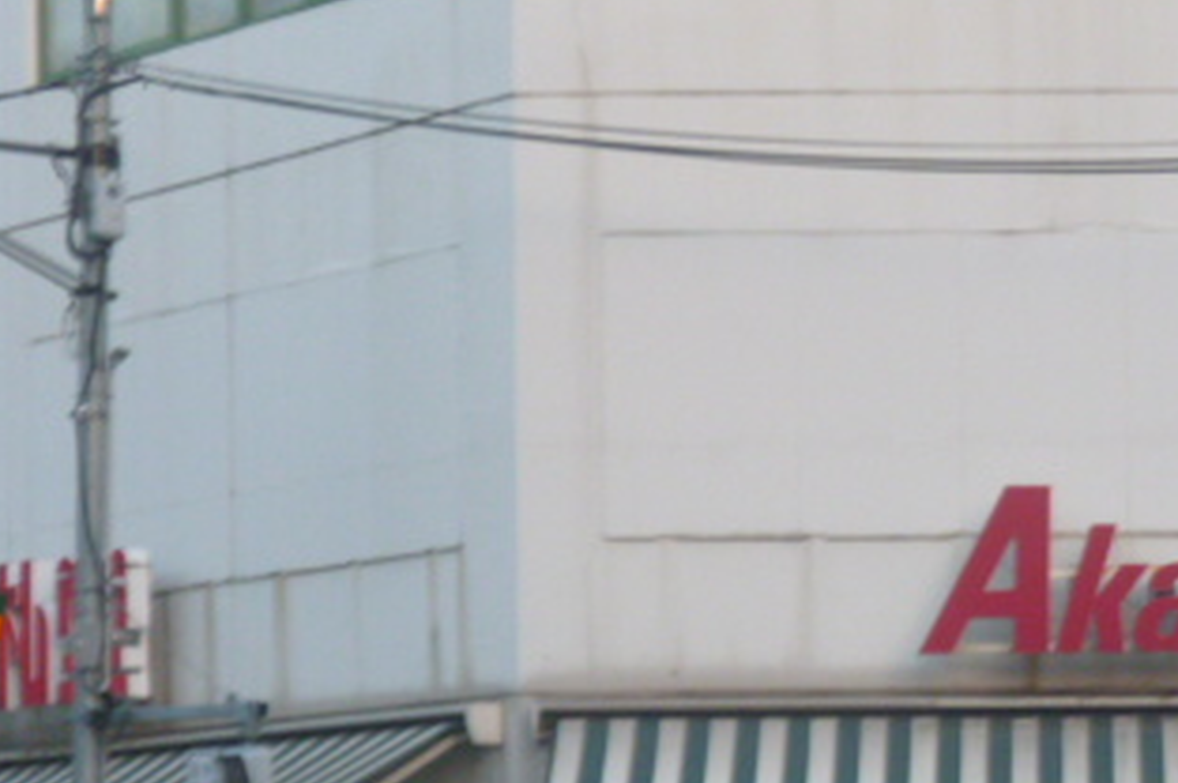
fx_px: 4870
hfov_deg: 13.6
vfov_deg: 9.1
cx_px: 1189
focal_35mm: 149
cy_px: 821
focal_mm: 12.5
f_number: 5
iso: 320
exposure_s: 1/60
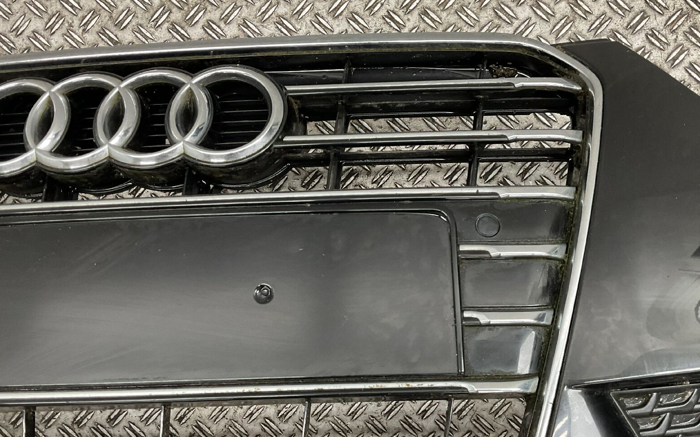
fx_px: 725
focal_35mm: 38
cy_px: 242
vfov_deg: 33.6
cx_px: 359
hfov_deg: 51.5
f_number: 1.8
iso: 100
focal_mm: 3
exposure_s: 1/50
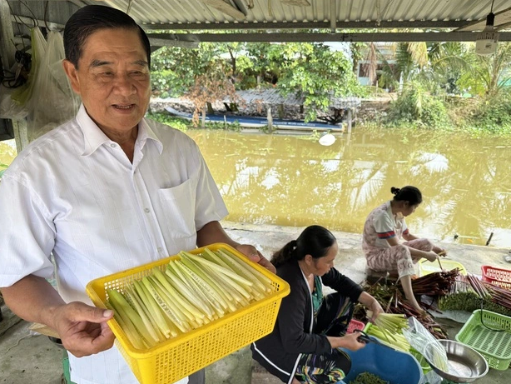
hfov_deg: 69.4
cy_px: 192
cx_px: 264
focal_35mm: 25
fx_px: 369
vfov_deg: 54.9
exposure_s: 1/654
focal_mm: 6.76
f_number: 1.78
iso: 100
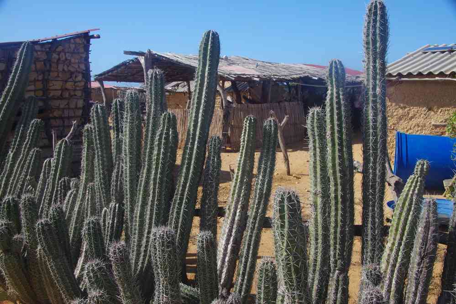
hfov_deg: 48.1
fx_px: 511
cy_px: 152
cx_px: 228
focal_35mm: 40
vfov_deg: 33.1
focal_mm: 26.9
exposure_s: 1/80
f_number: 11
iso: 200
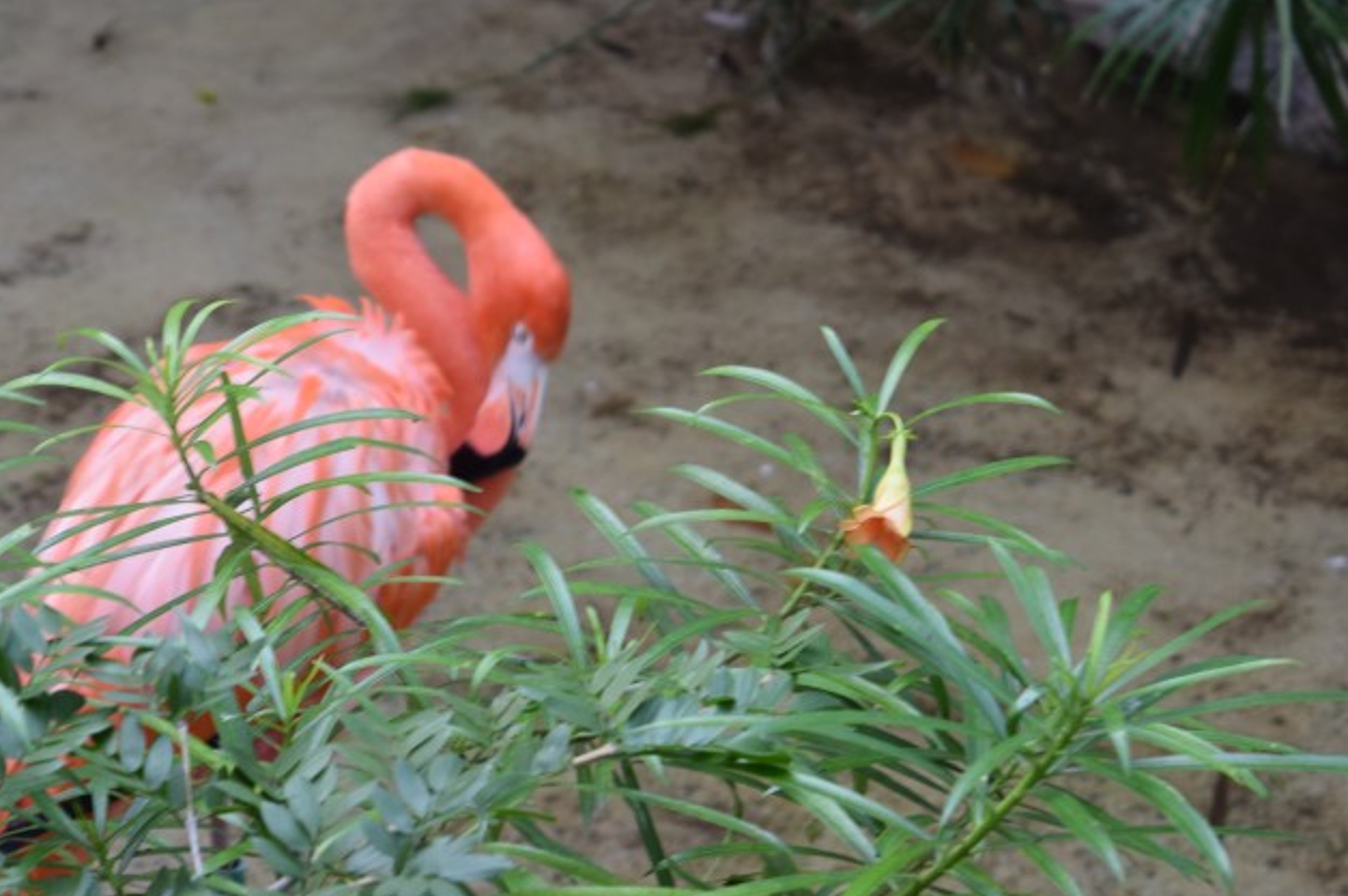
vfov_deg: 10.2
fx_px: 5044
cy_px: 335
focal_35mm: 135
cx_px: 252
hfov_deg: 15.1
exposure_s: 1/60
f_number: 5.6
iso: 450
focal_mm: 55
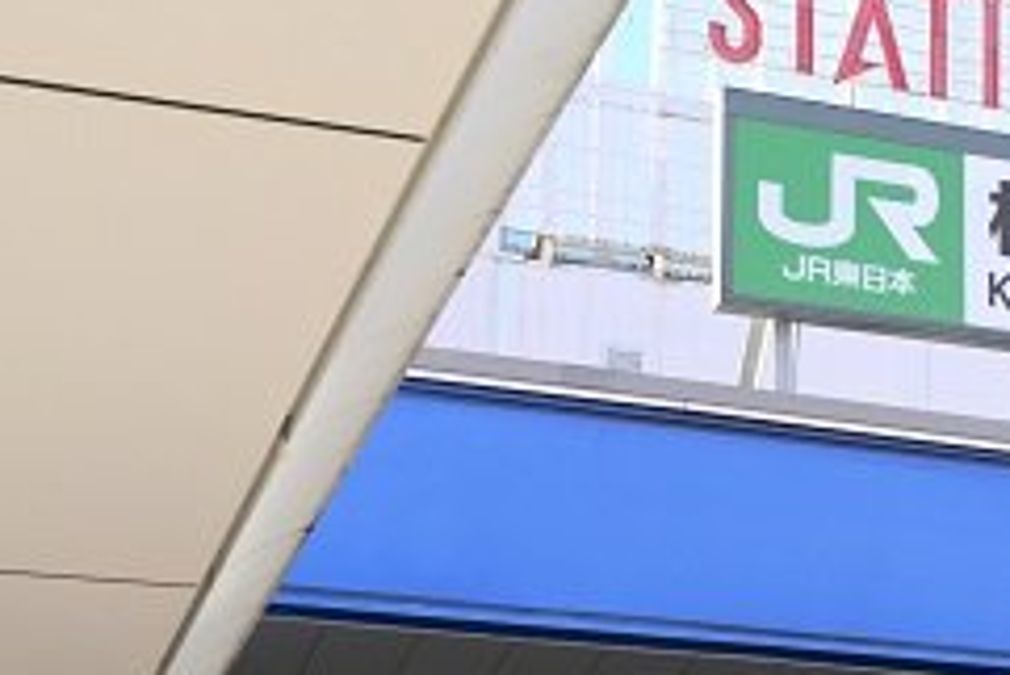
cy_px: 893
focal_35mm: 116
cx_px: 1471
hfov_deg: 16.3
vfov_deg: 11.5
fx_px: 3256
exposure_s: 1/250
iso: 400
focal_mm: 35
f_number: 8
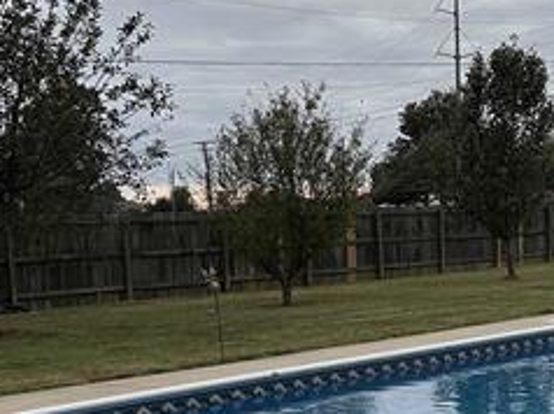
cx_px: 393
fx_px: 1119
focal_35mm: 70
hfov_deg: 27.5
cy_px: 361
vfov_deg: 20.6
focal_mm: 5.7
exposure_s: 1/60
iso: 80
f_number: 1.5
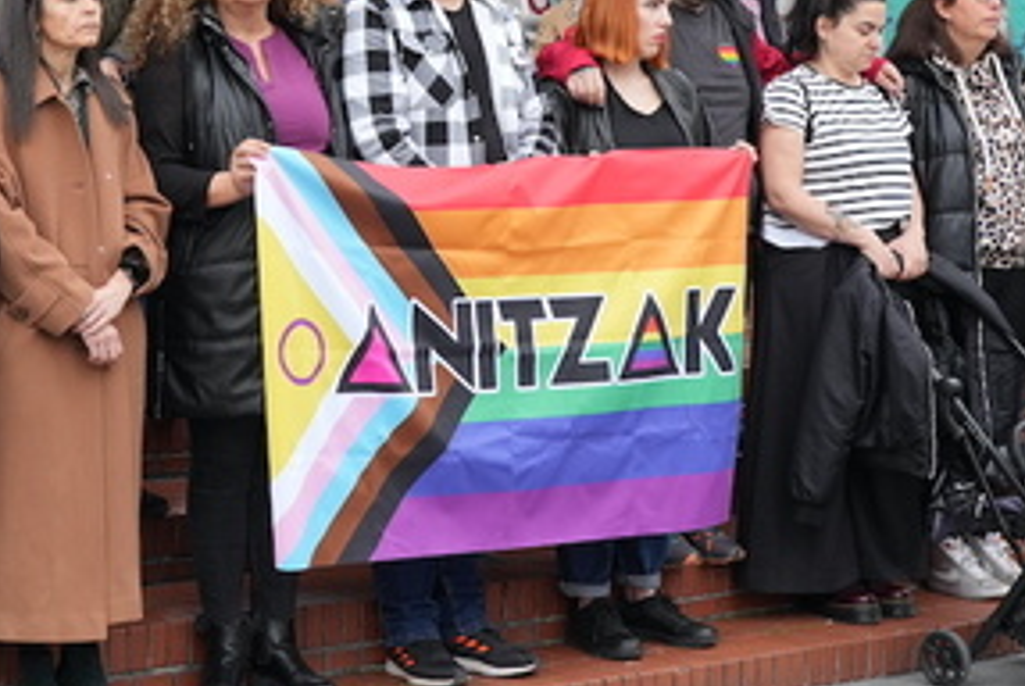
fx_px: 2736
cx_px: 261
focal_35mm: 96
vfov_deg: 14.1
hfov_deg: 21.1
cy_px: 25
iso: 800
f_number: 5
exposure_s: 1/250
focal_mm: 38
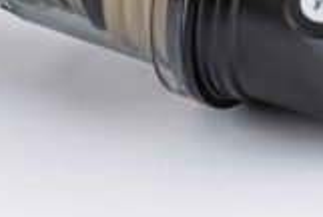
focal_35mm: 527
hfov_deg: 3.9
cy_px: -199
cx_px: 611
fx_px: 4737
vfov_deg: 2.6
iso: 160
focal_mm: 105
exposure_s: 1/100
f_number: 14
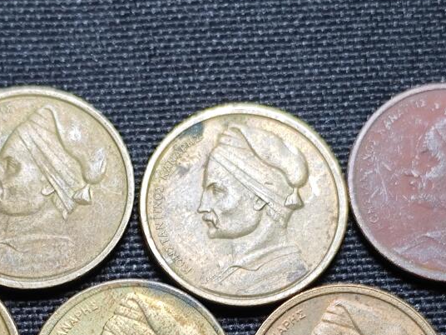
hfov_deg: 15.4
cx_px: 145
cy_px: 425
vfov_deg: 11.3
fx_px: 1649
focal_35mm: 128
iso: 125
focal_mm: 5.84
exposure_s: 1/100
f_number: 1.6
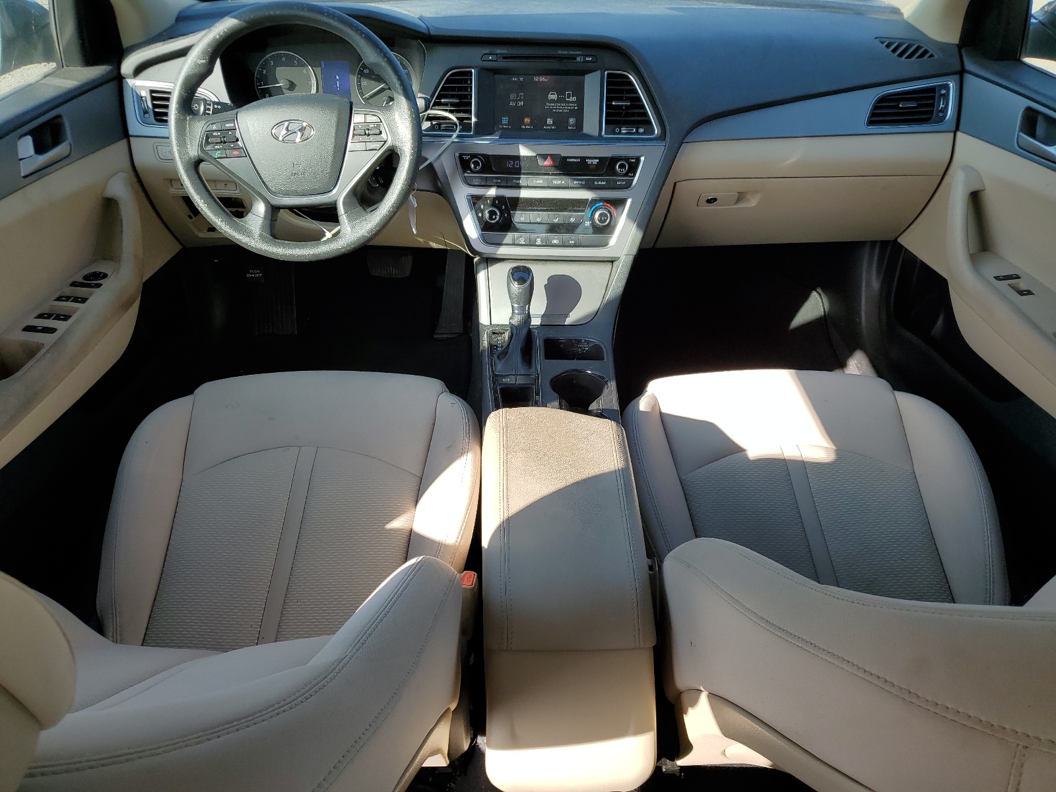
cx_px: 528
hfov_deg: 67.3
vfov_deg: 53.1
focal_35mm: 26
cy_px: 396
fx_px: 793
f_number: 1.5
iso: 50
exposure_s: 1/769
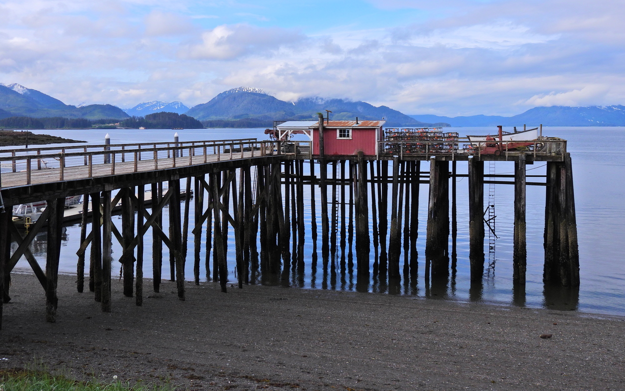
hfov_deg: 51.5
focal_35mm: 38
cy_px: 163
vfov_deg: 33.5
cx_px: 311
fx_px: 647
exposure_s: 1/1600
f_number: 3.2
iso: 100
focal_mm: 6.2
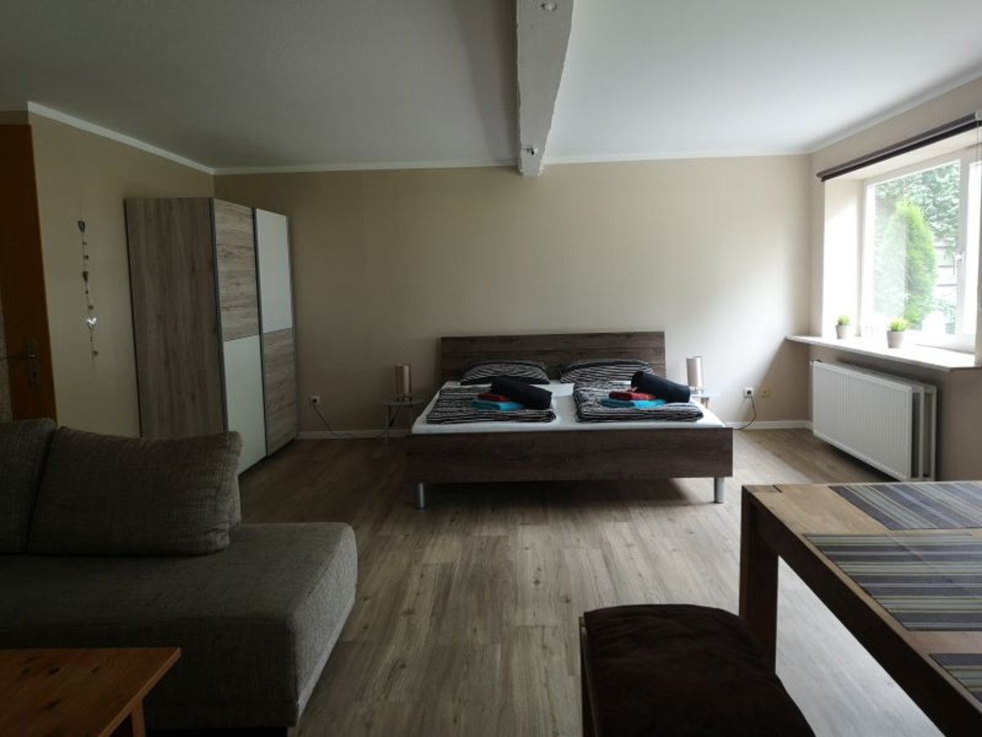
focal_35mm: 27
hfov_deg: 65.3
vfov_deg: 51.4
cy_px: 368
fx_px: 766
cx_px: 491
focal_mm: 3.95
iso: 125
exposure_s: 1/50
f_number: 1.8
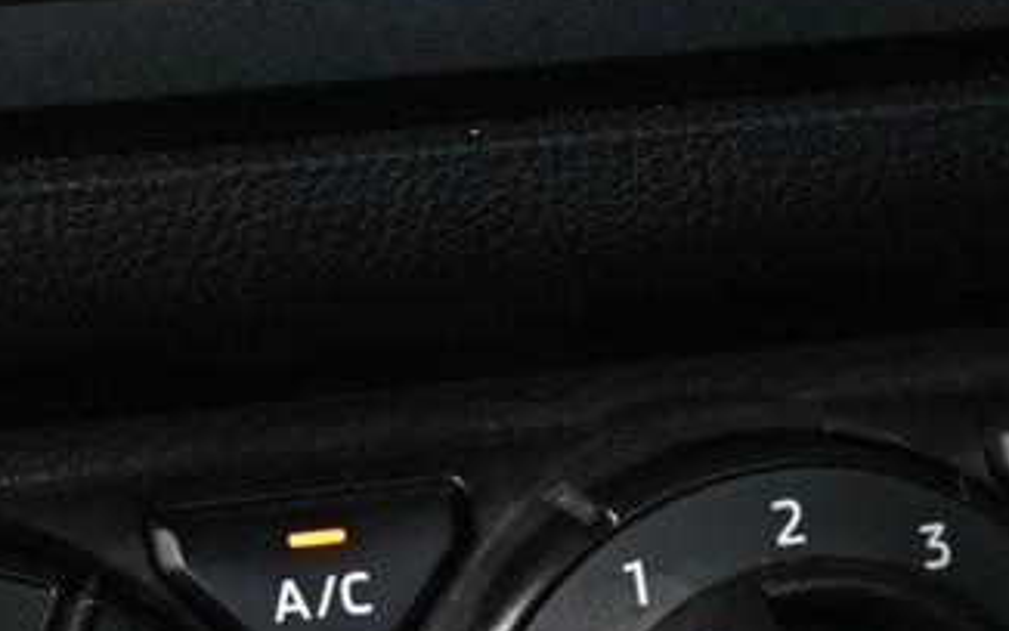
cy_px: 745
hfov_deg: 14.1
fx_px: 4071
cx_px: 755
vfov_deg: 8.8
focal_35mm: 148
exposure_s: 1/30
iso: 200
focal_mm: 43
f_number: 5.6
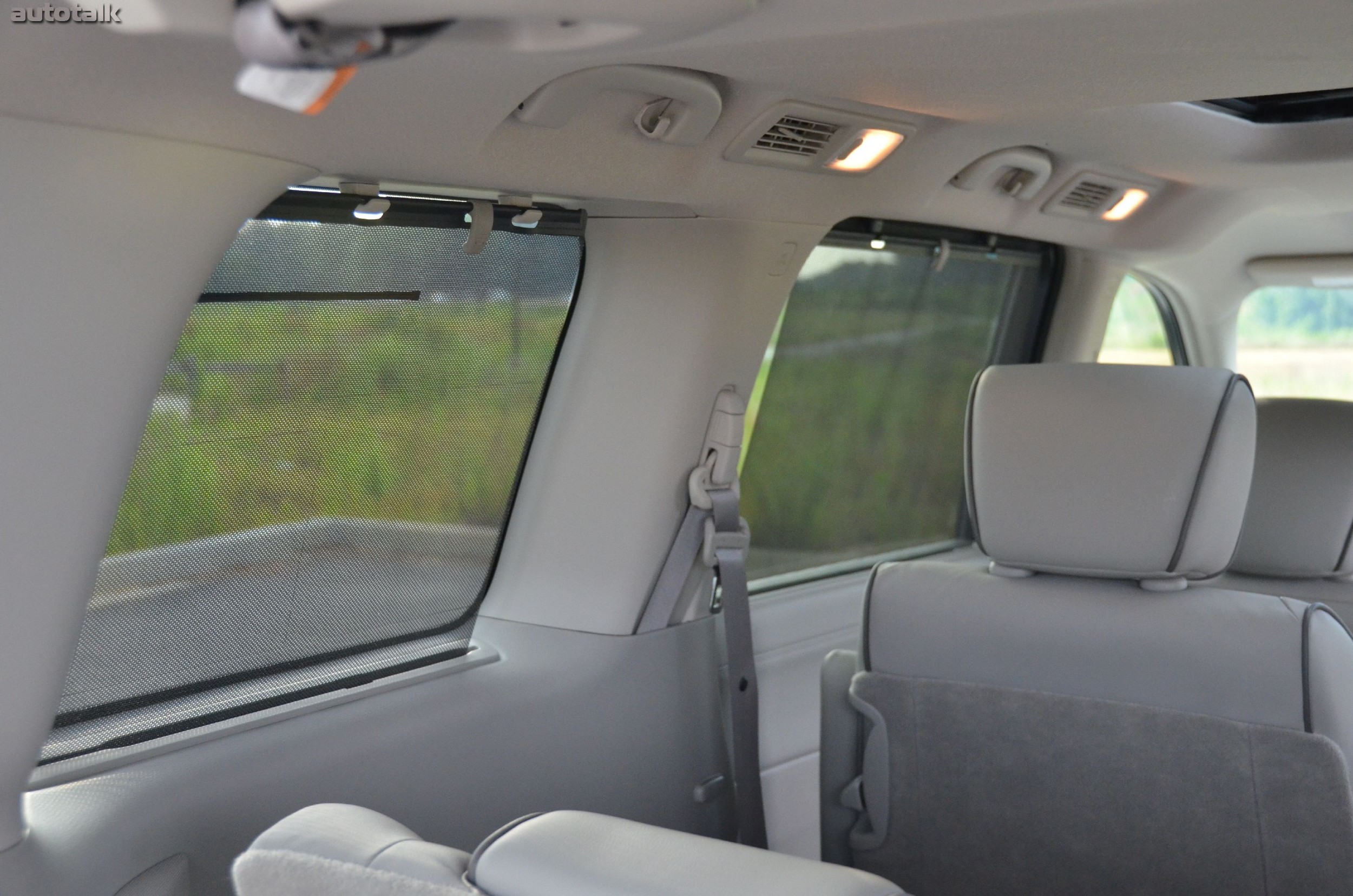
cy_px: 448
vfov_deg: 30.7
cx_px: 676
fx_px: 1632
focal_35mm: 44
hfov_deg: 45.0
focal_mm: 29
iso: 1600
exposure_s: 1/250
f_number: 4
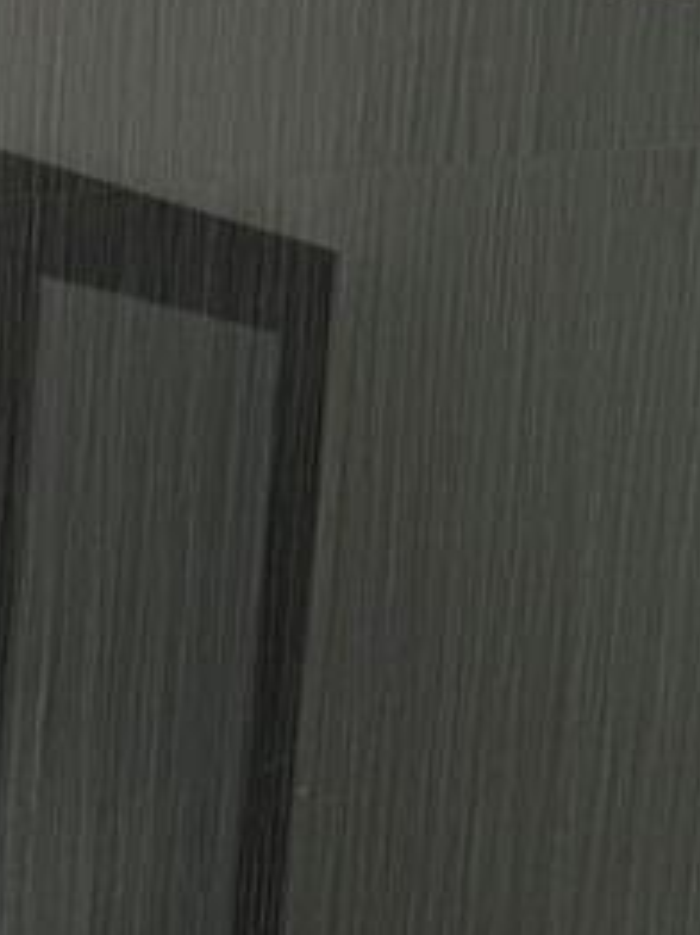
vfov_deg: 16.7
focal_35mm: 110
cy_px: 1263
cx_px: -671
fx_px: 2971
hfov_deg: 12.0
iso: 64
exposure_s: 1/121
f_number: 1.78
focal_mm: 6.76
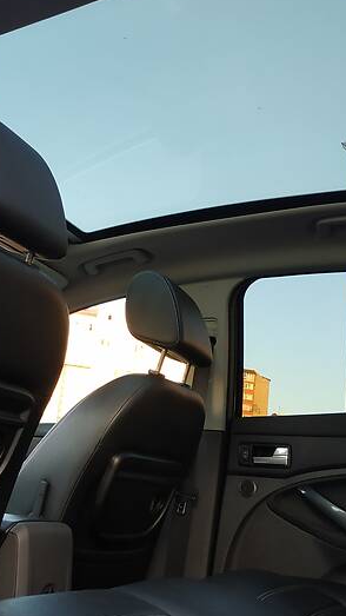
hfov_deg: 29.5
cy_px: 336
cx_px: 114
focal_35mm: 40
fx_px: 653
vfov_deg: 50.4
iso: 320
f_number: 1.9
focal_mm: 3.9
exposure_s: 1/100
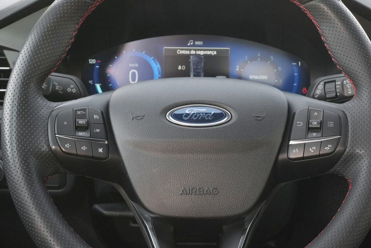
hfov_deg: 27.3
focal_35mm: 74
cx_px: 198
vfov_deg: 18.4
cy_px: 116
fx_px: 763
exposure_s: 1/125
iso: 2000
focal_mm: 45
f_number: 8
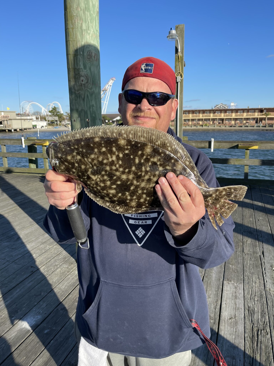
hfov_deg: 53.1
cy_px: 183
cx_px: 137
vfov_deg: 67.3
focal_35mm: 26
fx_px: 274
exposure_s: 1/2786
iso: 32
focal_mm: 5.1
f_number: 1.6
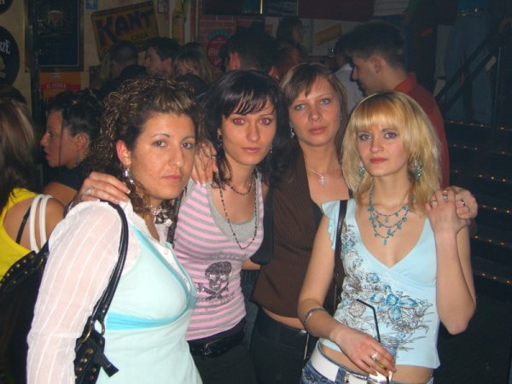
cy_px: 192
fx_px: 680
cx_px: 256
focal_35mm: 46
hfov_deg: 41.2
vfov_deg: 31.5
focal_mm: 9.5
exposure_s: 1/60
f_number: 3.1
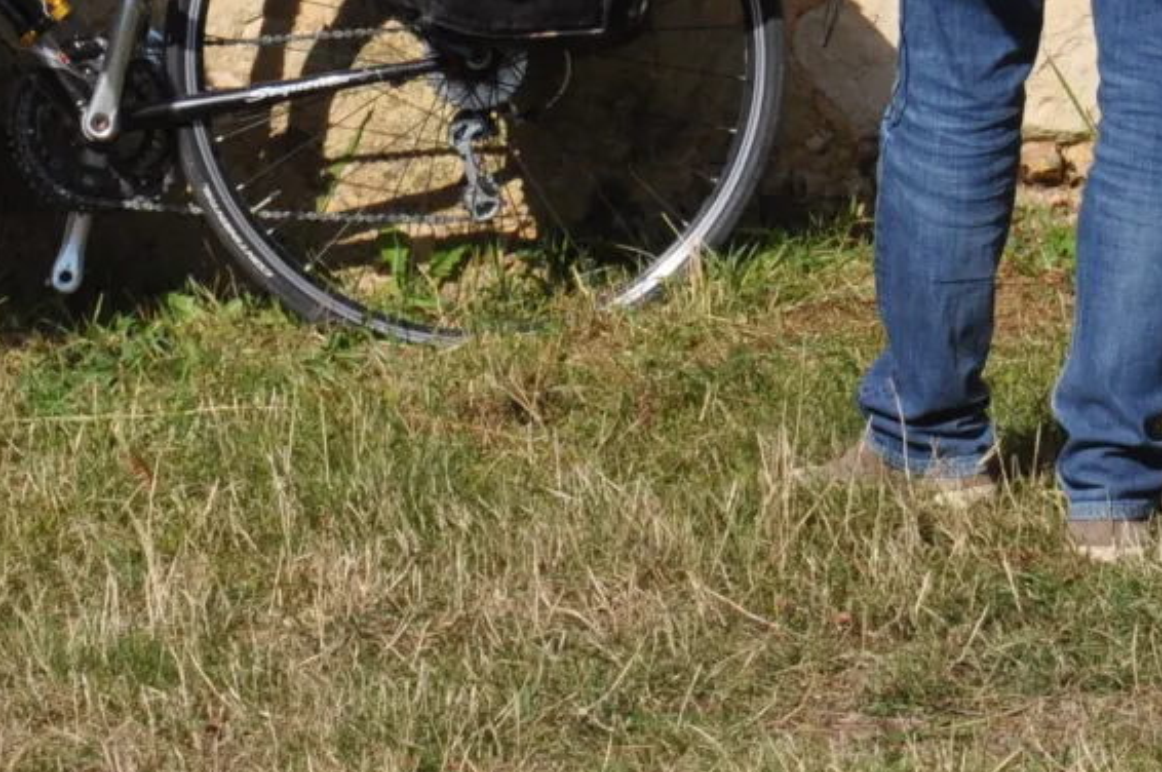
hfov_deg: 4.1
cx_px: 764
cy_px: -436
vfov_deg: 2.7
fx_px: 16249
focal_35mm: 504
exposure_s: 1/800
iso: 200
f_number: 7.1
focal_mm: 98
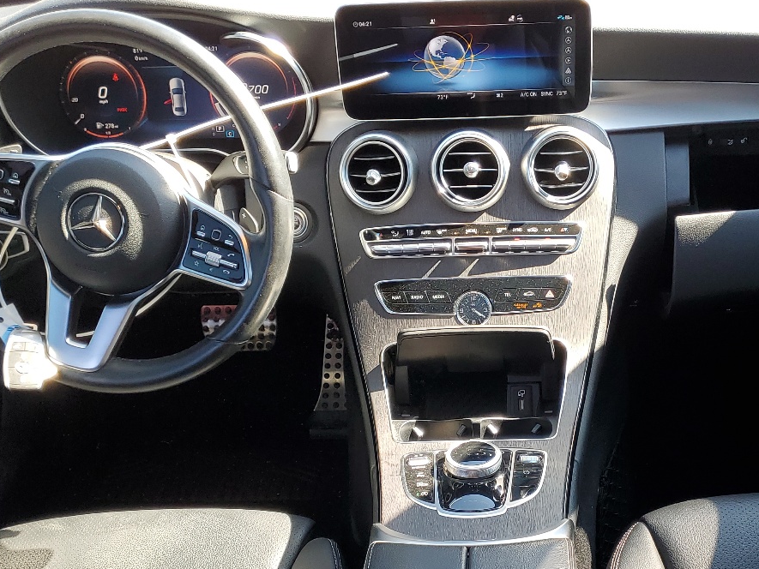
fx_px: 1031
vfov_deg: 30.2
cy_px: 449
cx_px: 495
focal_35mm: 47
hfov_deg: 40.0
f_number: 1.5
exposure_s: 1/128
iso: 50
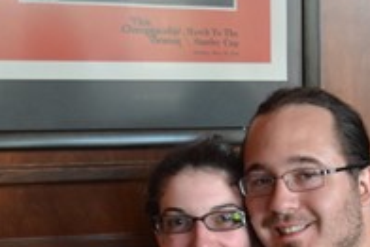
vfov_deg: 15.4
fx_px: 864
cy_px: 340
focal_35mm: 84
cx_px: 366
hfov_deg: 23.2
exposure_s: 1/15
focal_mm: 20
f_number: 3.8
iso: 560
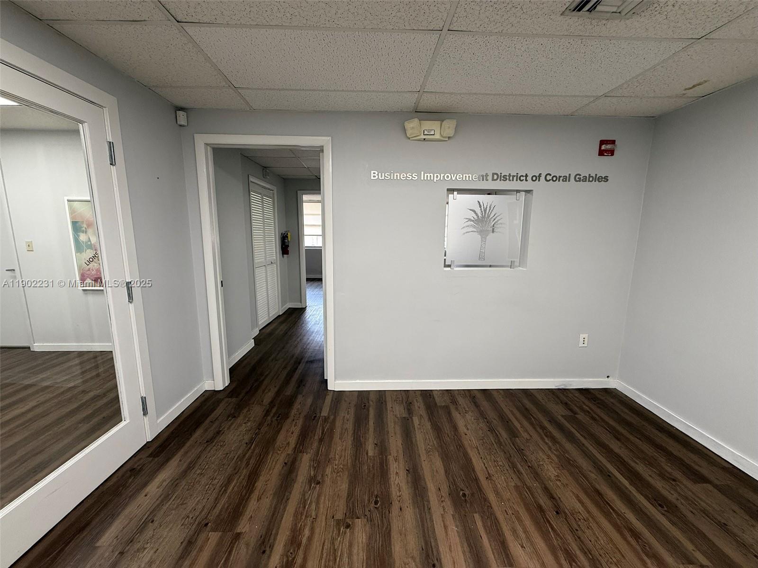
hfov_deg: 102.1
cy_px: 284
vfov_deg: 85.7
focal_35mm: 14
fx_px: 307
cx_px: 379
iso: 125
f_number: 2.2
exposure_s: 1/120
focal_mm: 2.22
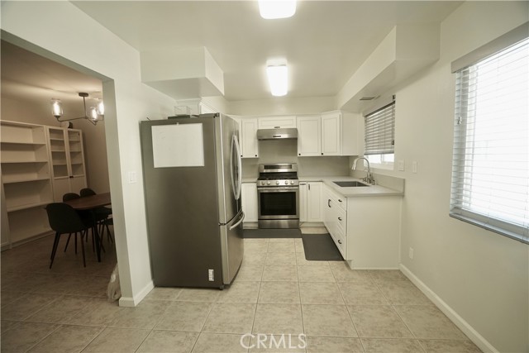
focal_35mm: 16
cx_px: 264
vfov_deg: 73.8
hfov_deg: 96.7
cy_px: 176
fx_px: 235
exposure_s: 1/60
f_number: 4
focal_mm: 16
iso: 320
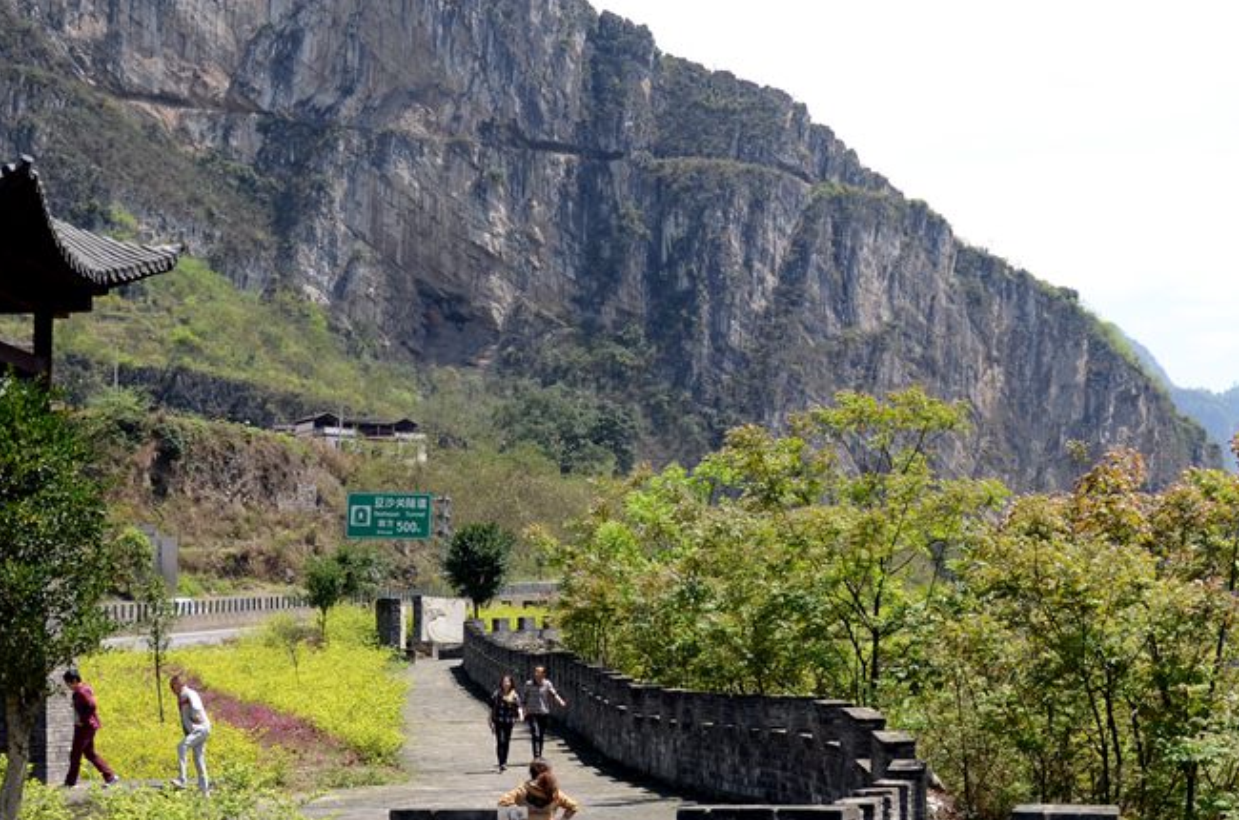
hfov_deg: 28.8
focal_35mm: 69
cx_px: 941
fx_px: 2369
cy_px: 488
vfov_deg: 19.6
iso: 200
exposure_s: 1/640
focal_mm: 22
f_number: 4.5
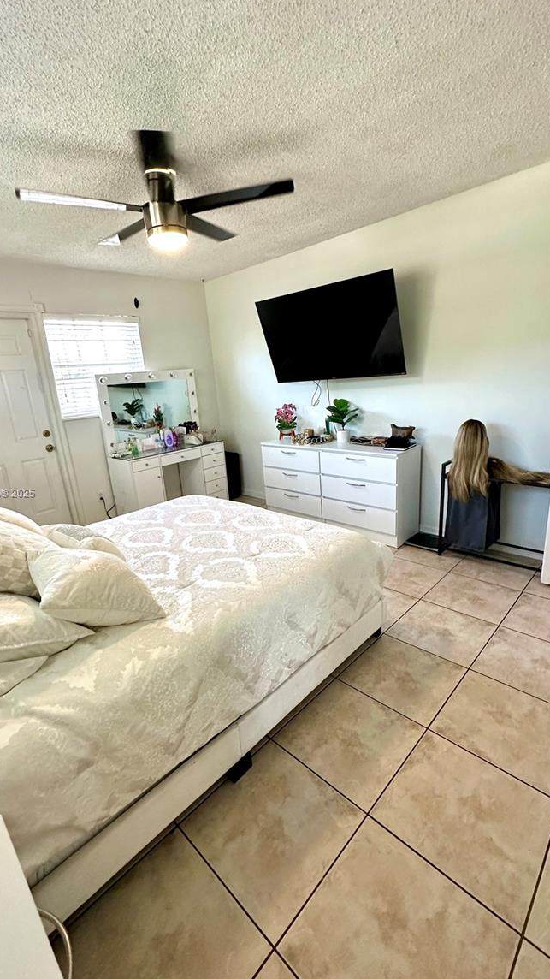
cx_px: 263
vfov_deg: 99.4
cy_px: 494
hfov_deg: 67.0
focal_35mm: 16
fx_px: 415
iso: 320
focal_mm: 2.22
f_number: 2.2
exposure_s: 1/120
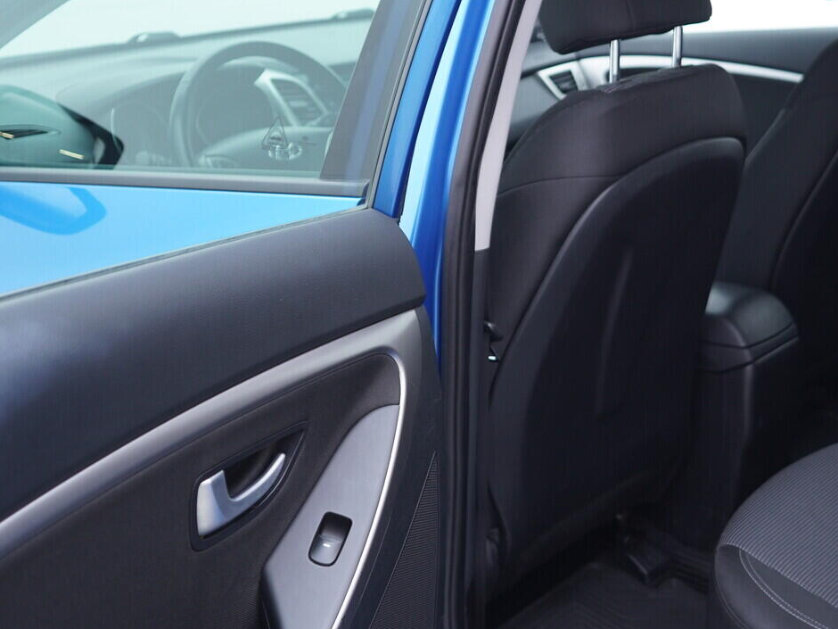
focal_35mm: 53
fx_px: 1283
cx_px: 641
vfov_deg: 27.5
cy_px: 292
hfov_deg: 35.3
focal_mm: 24
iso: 200
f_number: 2.8
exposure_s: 1/40
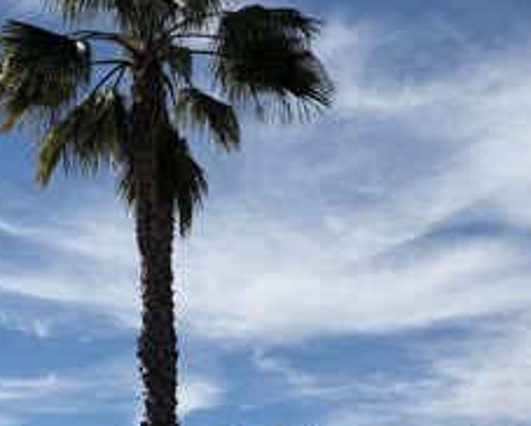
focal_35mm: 66
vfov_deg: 22.2
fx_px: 1038
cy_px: 442
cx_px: 246
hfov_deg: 28.7
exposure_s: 1/9091
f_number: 1.78
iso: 80
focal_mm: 6.76
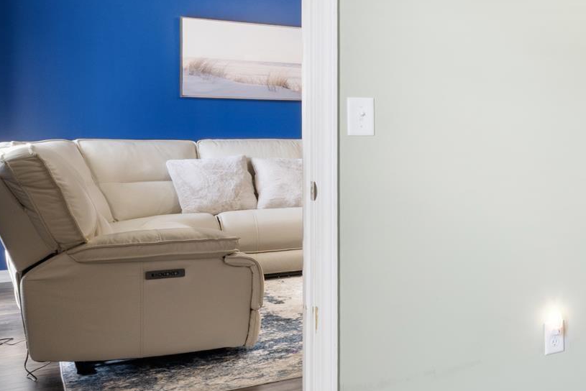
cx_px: 777
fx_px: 749
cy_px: 136
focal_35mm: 46
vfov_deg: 29.1
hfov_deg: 31.7
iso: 200
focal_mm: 10
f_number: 9
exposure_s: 1/1.25
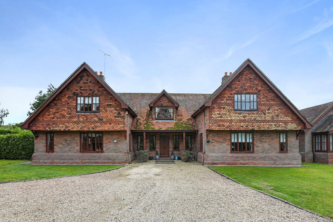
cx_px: 166
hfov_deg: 104.3
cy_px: 111
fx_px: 129
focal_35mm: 14
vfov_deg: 81.1
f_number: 8
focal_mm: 14
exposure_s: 1/640
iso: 640
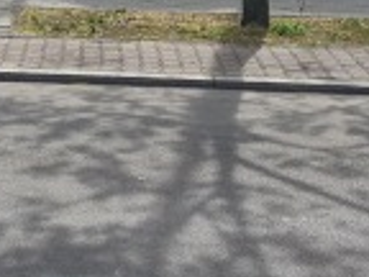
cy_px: -280
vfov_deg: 9.6
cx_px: -159
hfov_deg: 13.1
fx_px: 1535
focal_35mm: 144
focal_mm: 5.4
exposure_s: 1/1522
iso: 50
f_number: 1.8
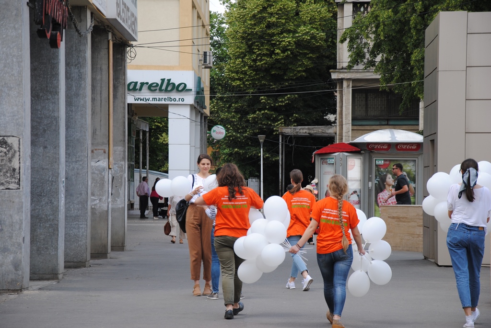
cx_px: 246
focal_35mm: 128
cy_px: 164
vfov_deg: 10.8
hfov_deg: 16.1
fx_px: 1741
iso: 200
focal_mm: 85
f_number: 5.6
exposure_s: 1/320
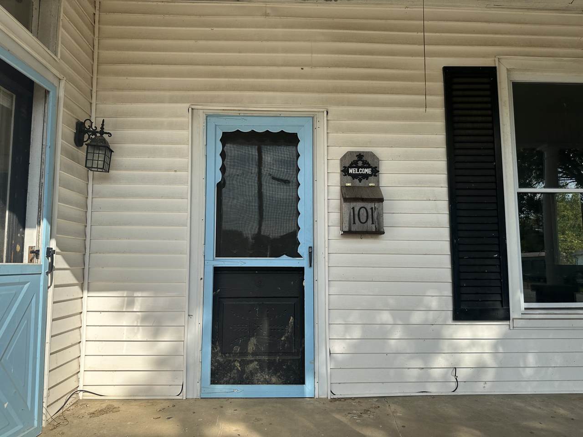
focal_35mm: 24
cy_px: 218
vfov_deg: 56.8
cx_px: 292
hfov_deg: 71.6
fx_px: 404
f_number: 1.78
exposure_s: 1/3058
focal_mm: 6.86
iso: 80
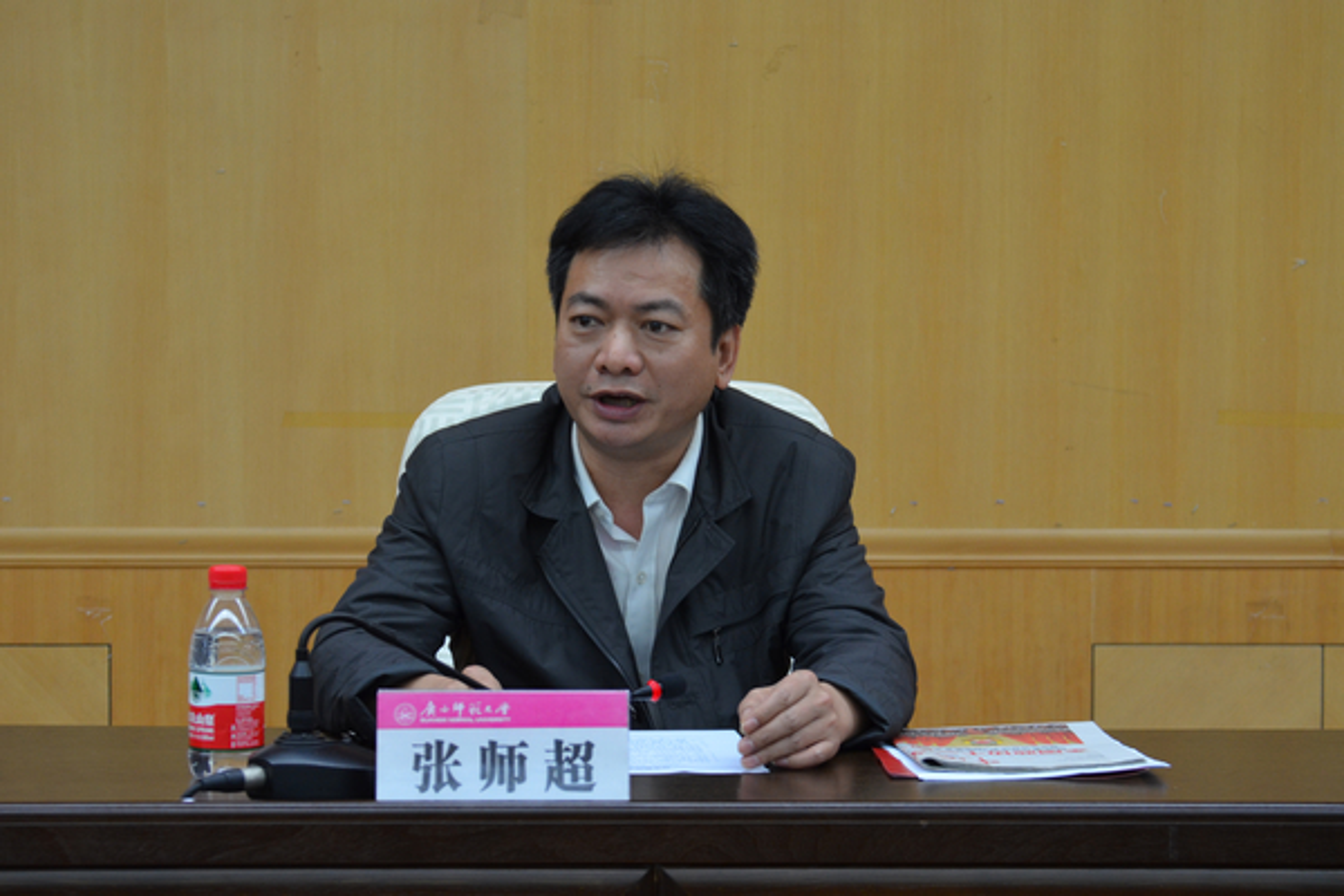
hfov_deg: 17.5
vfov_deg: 11.7
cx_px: 672
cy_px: 448
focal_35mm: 117
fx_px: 4368
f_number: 5.6
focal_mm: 78
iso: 720
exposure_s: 1/60
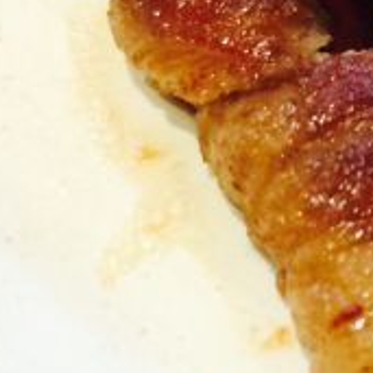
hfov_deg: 14.0
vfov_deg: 16.1
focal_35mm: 105
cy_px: -38
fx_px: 1280
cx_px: 748
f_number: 2.2
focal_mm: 4.15
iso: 80
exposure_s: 1/17
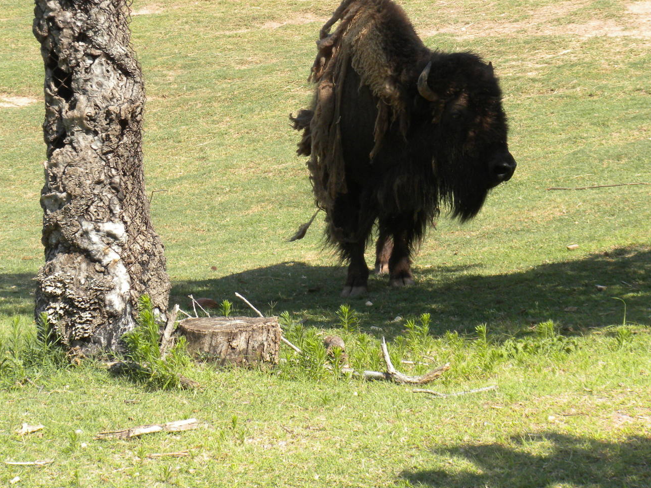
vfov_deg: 10.1
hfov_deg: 13.4
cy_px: 192
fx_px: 2764
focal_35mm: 147
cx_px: 270
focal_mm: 21
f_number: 5.1
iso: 87
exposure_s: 1/318
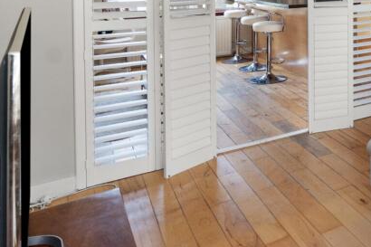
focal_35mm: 40
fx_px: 412
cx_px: 449
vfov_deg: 30.1
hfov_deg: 36.8
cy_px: -22
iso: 640
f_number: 8
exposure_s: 1/60
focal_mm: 16
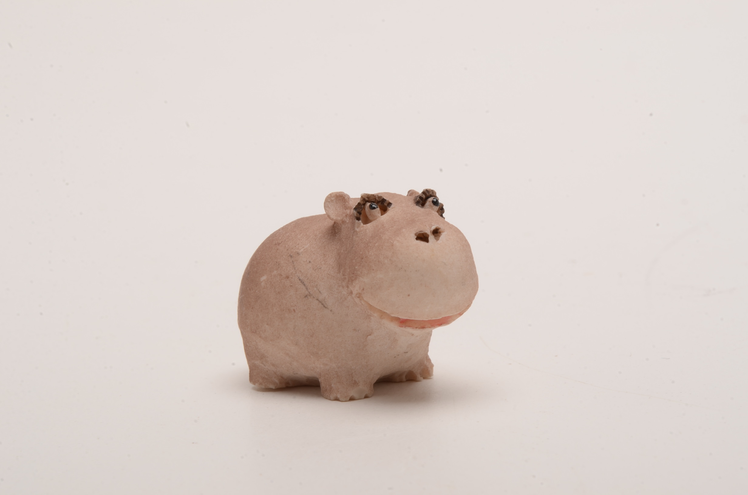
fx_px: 1711
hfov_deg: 24.7
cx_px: 374
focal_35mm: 82
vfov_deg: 16.5
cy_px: 248
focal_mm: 55
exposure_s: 1/160
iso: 100
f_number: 32
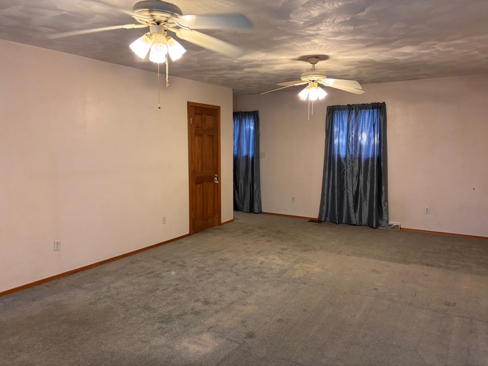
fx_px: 367
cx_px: 244
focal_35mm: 26
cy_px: 183
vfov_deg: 53.1
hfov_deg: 67.3
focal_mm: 5.96
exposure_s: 1/60
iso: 250
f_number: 1.6
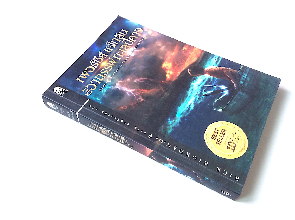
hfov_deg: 56.9
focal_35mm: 32
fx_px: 272
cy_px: 110
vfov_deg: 44.1
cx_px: 148
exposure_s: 1/50
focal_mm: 3.3
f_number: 2.4
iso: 40
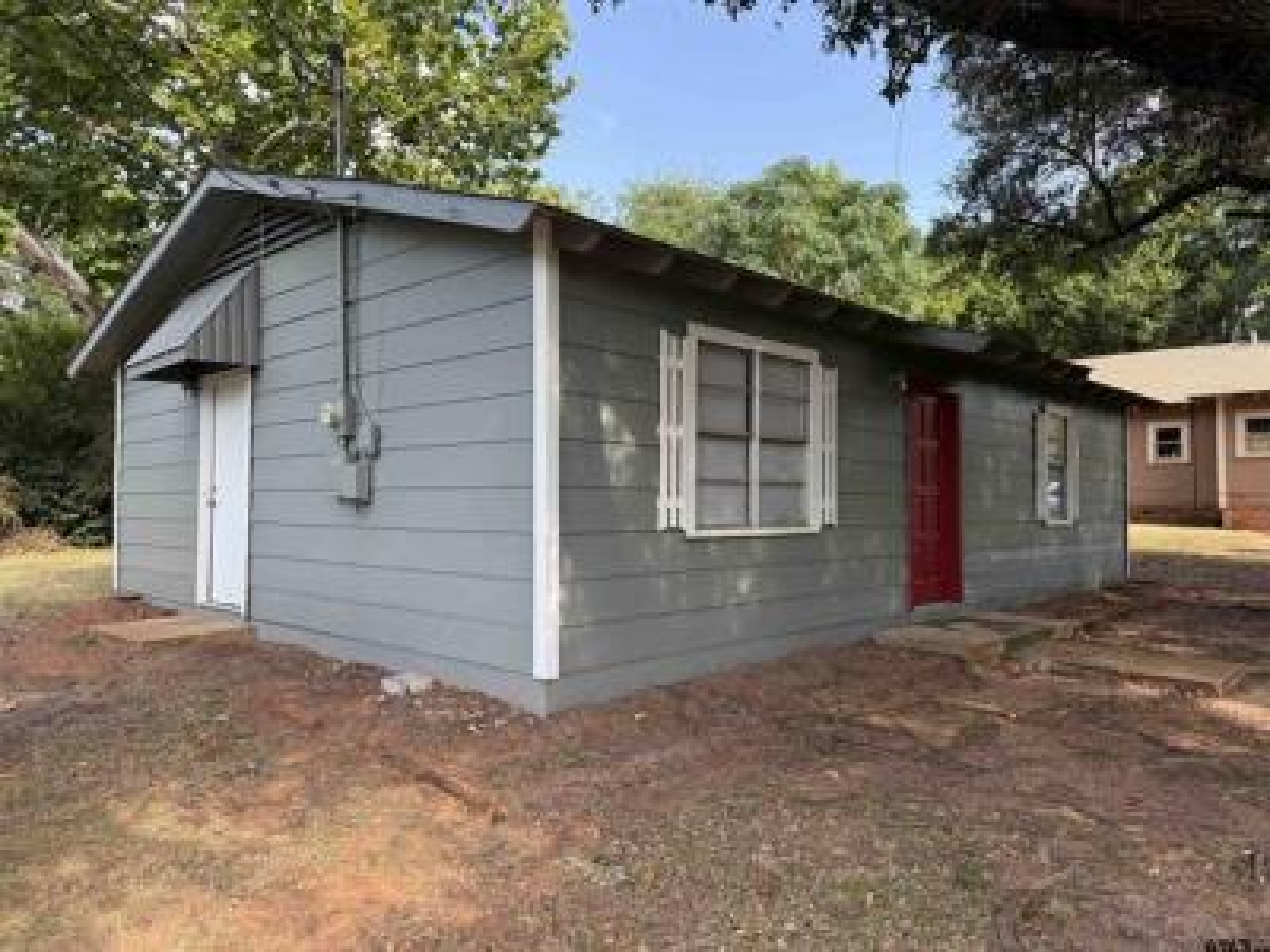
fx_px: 881
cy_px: 476
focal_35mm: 24
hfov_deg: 71.6
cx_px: 635
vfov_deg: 56.8
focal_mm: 6.76
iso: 100
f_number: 1.78
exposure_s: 1/722
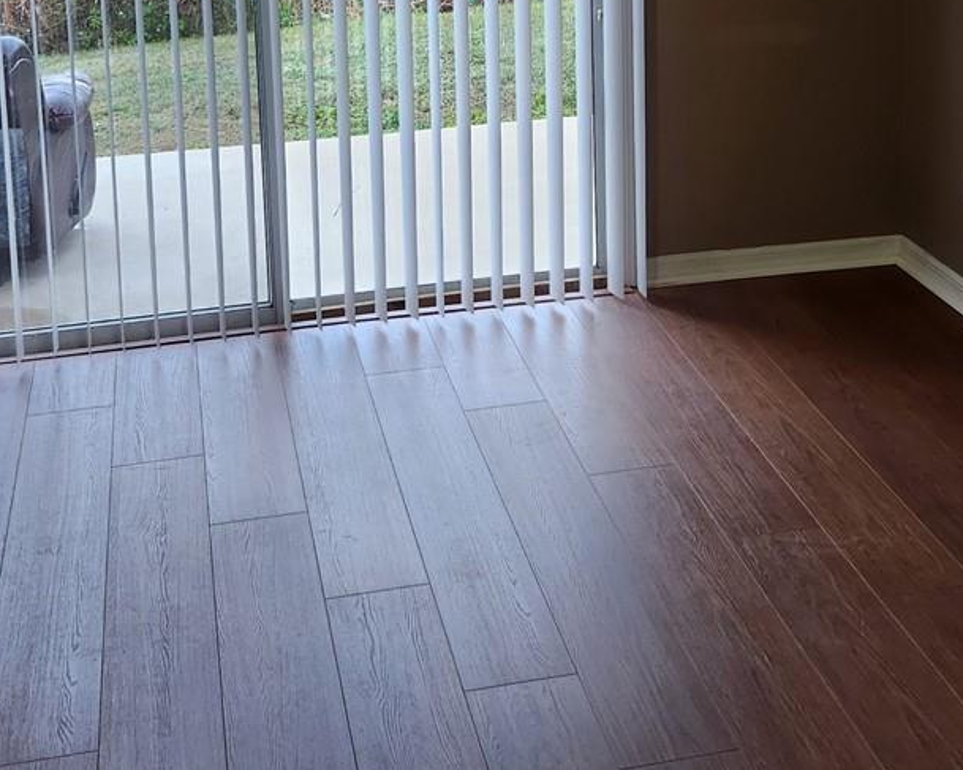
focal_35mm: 59
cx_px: 566
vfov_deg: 24.6
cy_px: -9
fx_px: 1681
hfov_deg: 31.9
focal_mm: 5.4
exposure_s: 1/120
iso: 160
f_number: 1.8
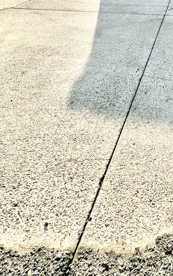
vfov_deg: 53.8
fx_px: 219
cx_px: 188
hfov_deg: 36.7
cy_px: 13
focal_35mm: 29
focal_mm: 2.22
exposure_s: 1/1143
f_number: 2.2
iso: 50
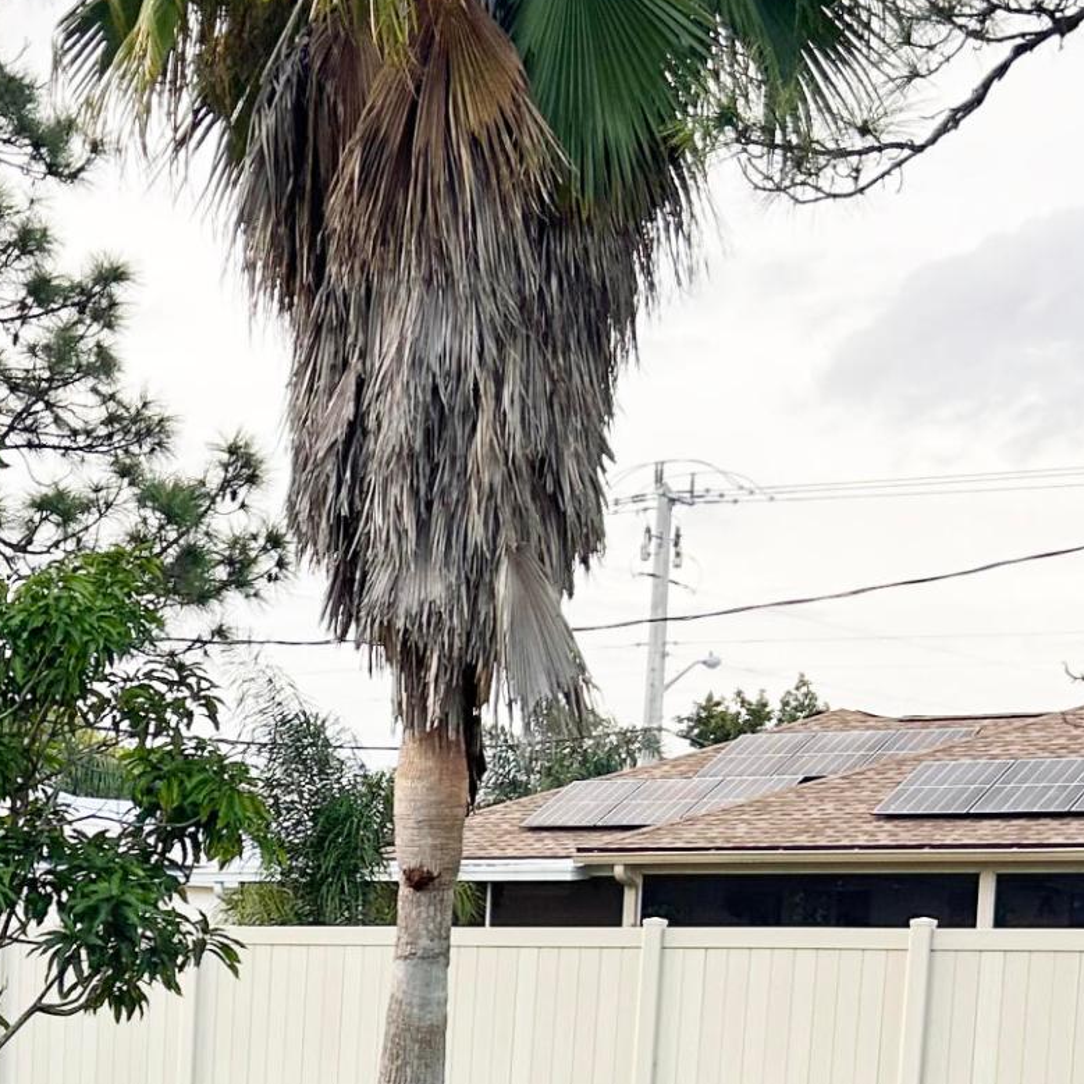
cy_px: 1216
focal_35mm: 85
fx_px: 3011
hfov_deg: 18.9
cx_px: -327
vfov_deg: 19.5
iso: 40
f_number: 1.5
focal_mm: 5.7
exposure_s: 1/209
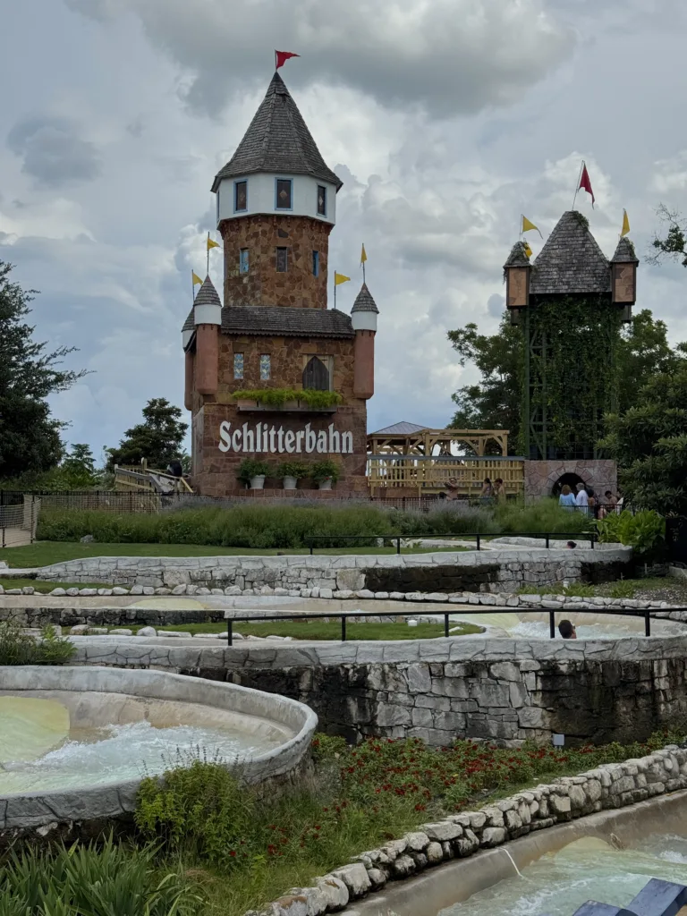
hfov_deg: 30.3
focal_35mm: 48
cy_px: 458
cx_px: 344
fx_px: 1270
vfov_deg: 39.7
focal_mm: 6.76
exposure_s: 1/7937
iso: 64
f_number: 1.78
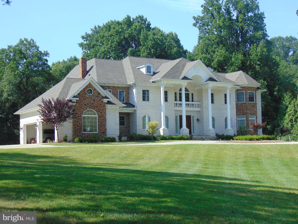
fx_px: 517
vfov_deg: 24.4
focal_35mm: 60
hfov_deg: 32.2
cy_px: 112
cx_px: 149
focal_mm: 10.8
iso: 80
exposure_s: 1/500
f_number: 3.6
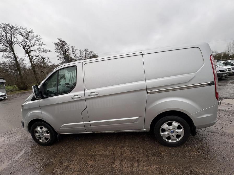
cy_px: 88
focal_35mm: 14
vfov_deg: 85.7
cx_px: 117
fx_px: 95
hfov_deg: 102.1
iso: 40
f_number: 2.2
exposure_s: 1/309
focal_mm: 2.22
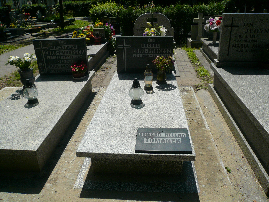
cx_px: 134
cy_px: 101
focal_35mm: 28
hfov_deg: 63.4
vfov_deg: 49.7
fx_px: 218
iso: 100
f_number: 8
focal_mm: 4.6
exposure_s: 1/320
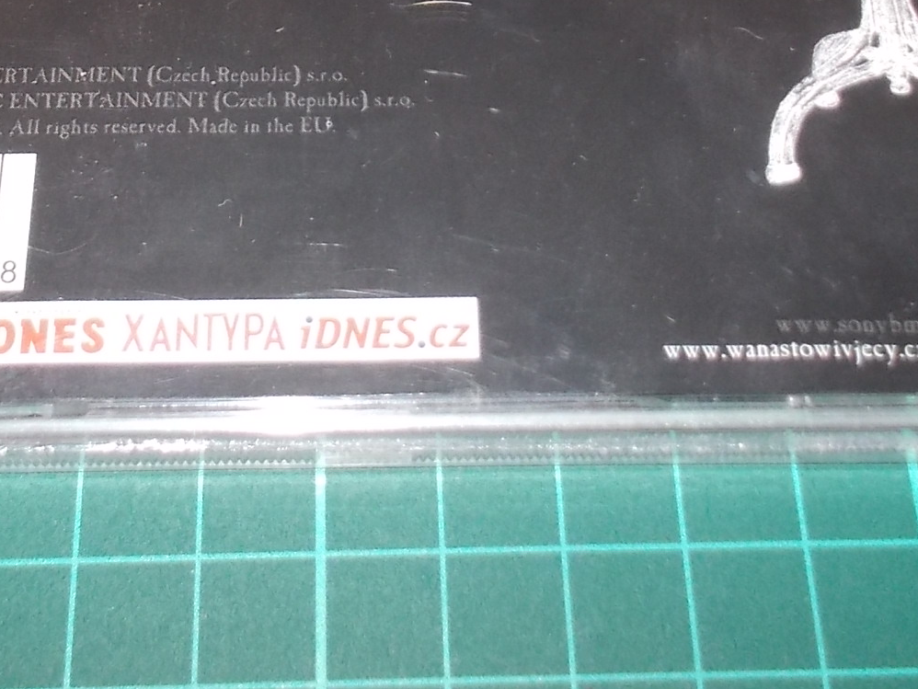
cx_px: 387
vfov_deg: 21.3
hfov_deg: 29.3
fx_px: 1751
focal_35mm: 66
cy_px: -38
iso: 200
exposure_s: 1/30
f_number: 3.3
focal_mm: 4.1
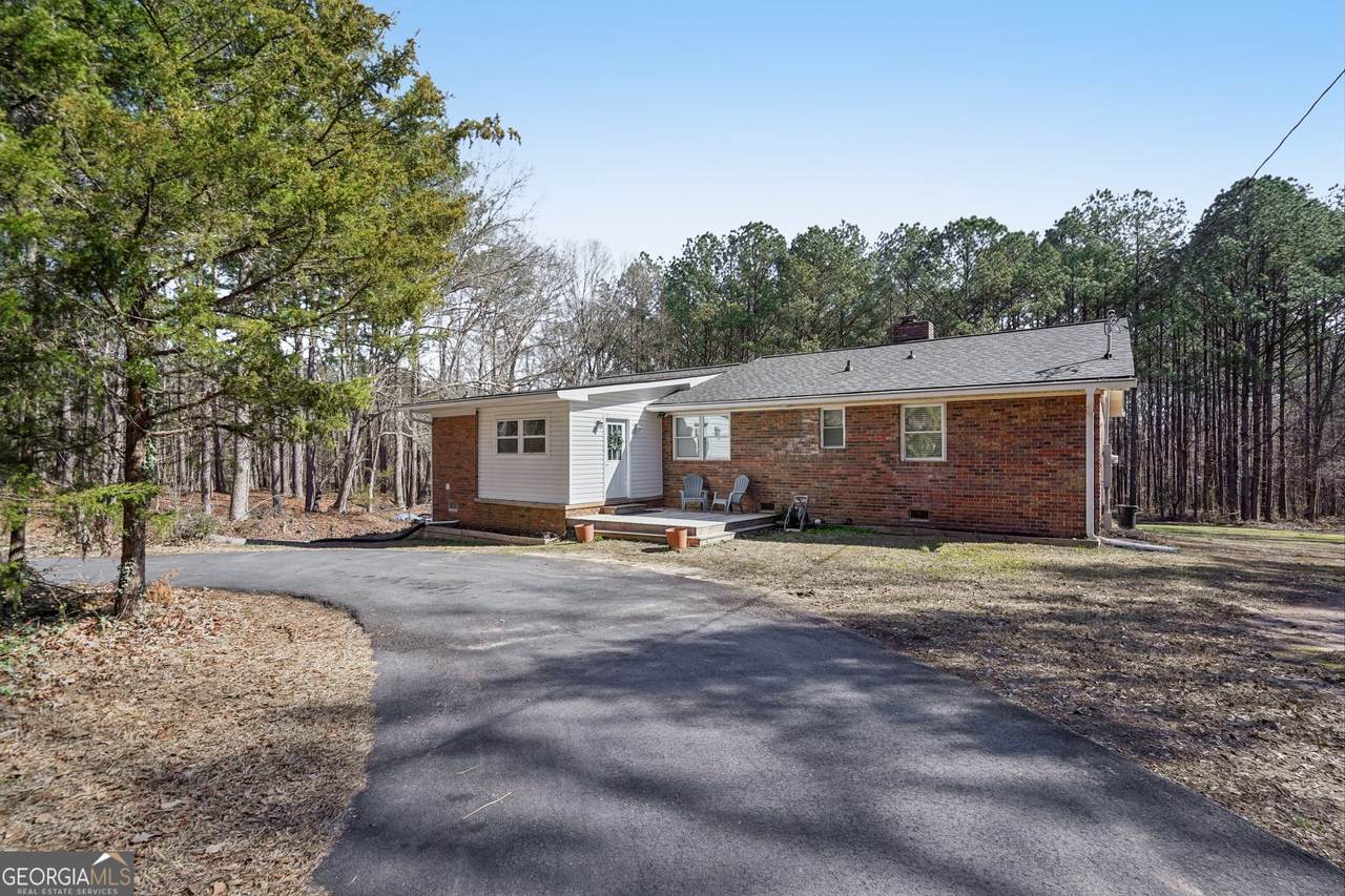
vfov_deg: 73.7
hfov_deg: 96.7
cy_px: 448
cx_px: 672
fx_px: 598
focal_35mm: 16
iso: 100
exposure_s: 1/500
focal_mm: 16
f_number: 8
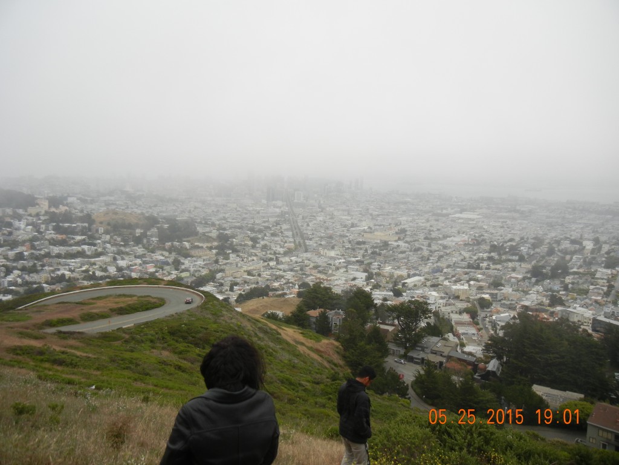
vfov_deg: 46.8
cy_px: 232
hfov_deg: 60.0
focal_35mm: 30
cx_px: 310
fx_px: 536
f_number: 3.5
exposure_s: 1/700
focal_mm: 5.4
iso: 160
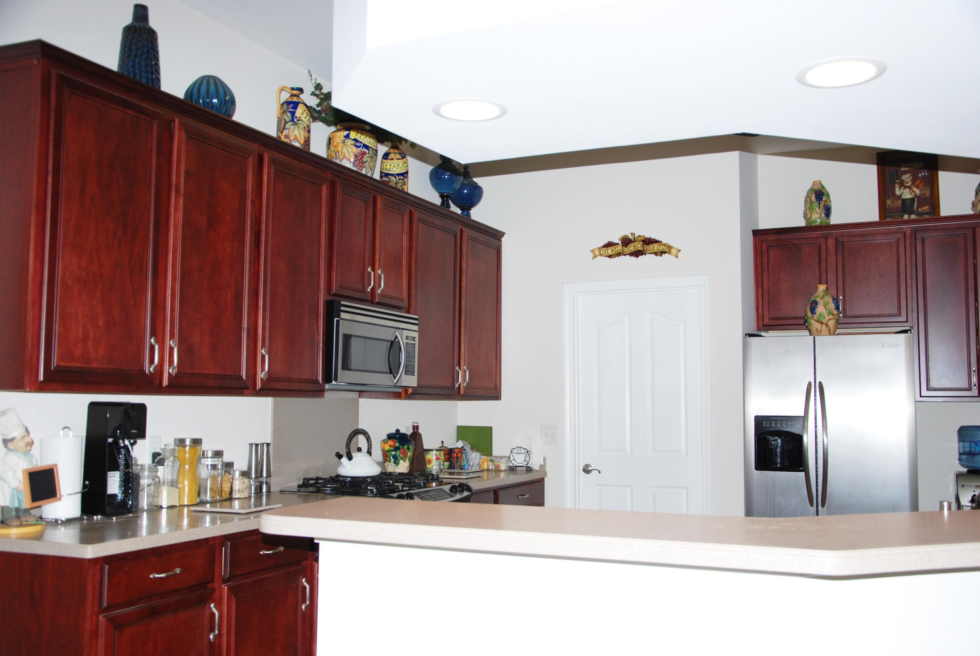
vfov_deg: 37.0
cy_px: 328
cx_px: 490
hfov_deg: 53.1
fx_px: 981
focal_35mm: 36
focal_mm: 24
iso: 200
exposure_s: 1/60
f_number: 4
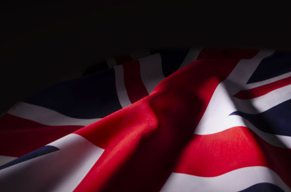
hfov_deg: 36.1
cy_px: 125
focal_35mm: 55
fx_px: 444
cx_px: 183
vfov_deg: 24.4
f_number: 11
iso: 125
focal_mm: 28
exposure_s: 1/90
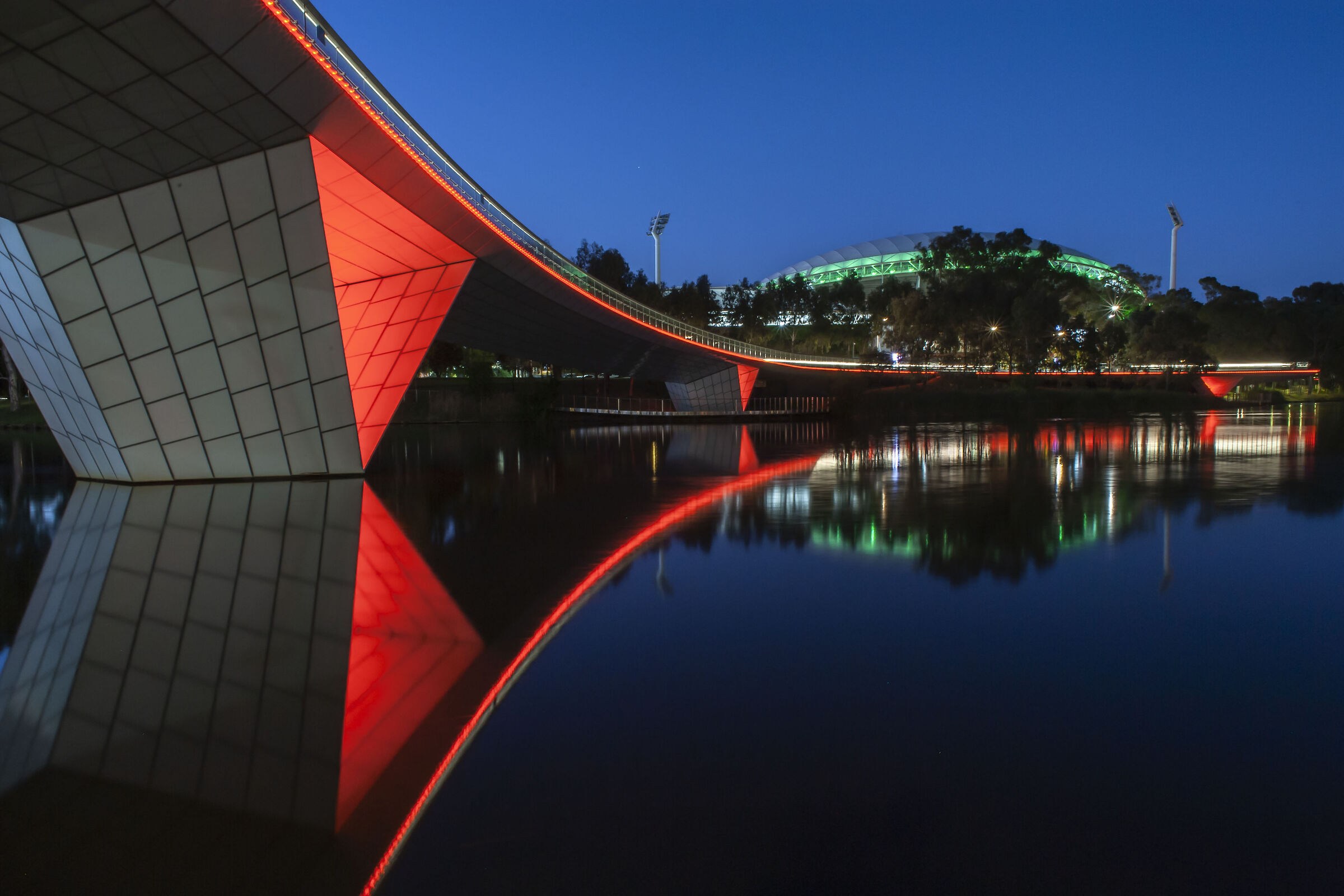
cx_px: 672
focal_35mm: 24
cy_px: 448
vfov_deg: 53.1
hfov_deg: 73.7
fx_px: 896
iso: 200
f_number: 22
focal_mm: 24
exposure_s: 10
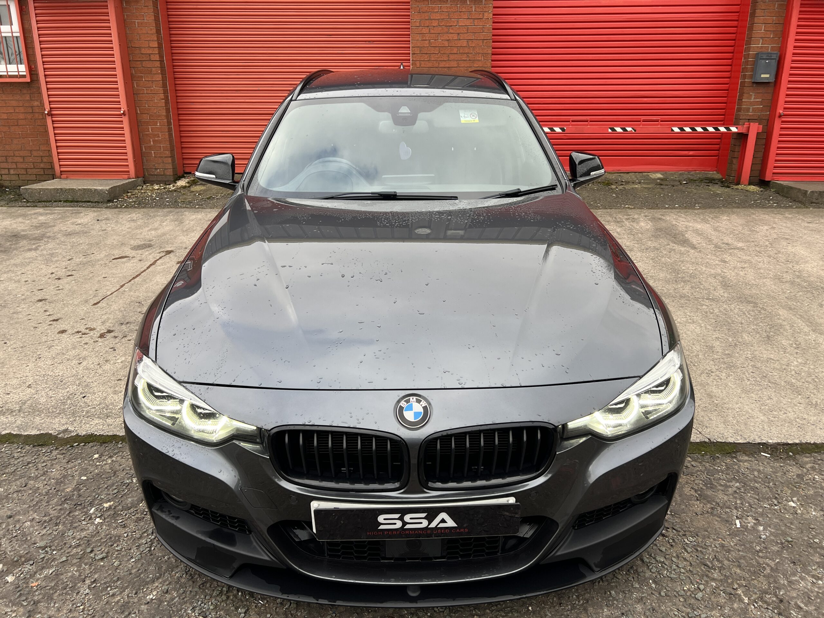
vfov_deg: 53.1
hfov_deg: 67.3
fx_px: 619
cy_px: 309
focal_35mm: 26
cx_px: 412
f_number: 1.5
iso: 64
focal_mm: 5.7
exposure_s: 1/488
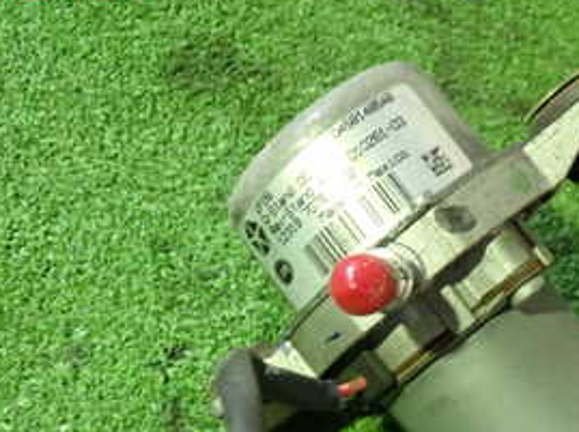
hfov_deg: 28.8
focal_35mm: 67
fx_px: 1119
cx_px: 392
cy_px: 436
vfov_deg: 21.1
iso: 640
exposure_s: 1/30
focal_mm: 5.4
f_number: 2.3
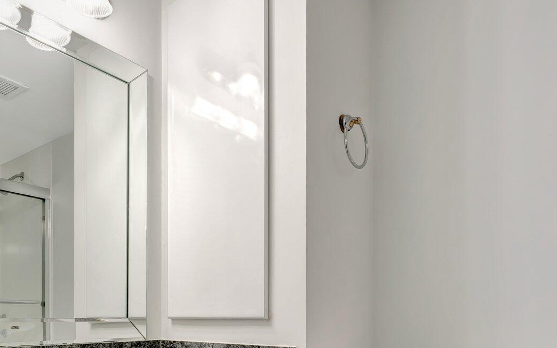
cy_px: 314
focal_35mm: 30
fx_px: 461
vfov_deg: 38.5
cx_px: 244
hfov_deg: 62.0
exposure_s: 1/4
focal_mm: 15.2
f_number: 8
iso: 400
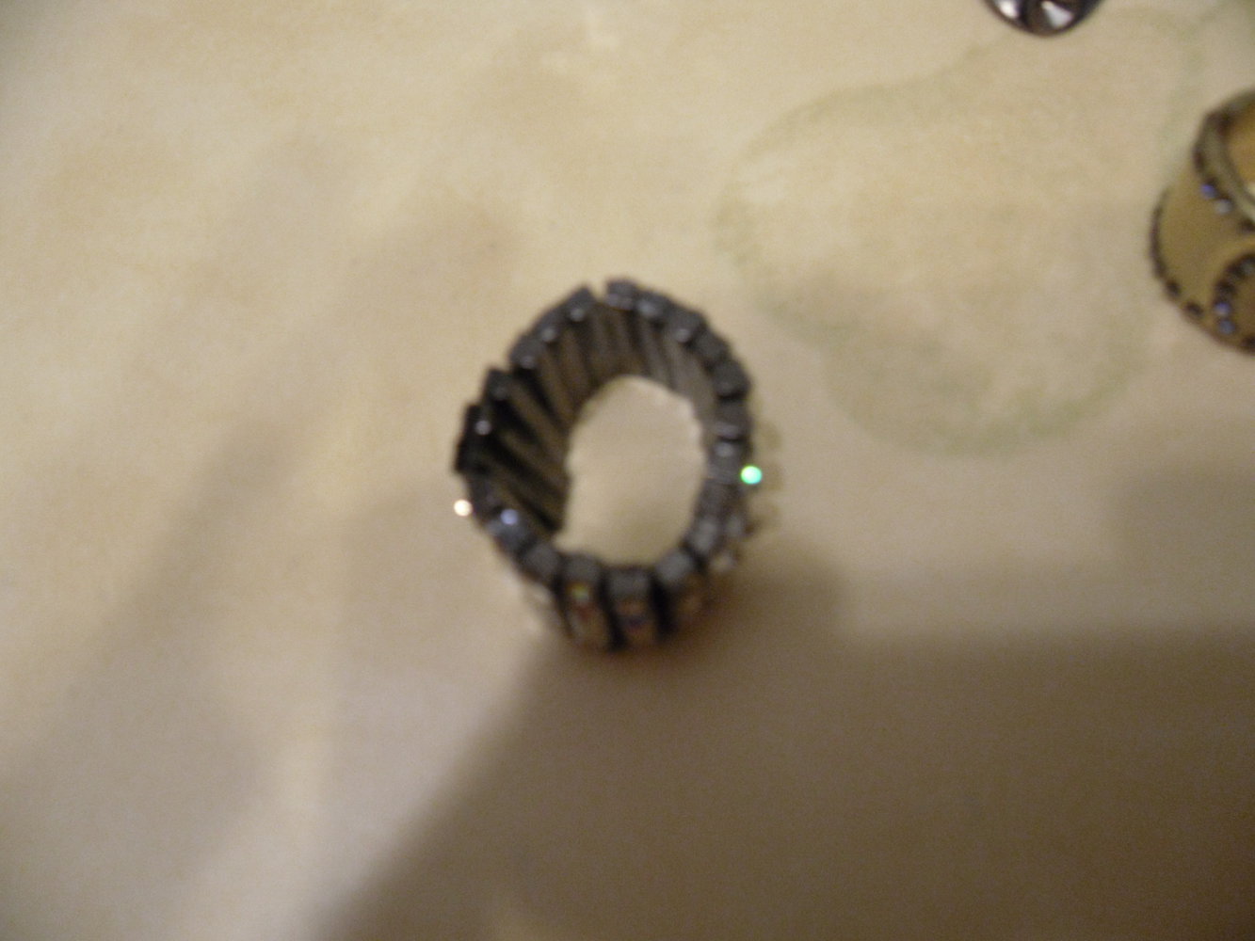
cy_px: 470
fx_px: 1632
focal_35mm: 45
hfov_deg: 42.1
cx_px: 628
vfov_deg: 32.2
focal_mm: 6.3
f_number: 3.5
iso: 400
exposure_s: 1/14
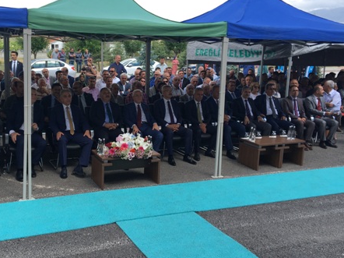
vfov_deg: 34.3
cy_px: 121
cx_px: 133
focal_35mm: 42
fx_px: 417
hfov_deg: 44.5
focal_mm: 4.15
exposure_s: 1/630
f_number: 2.2
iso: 25
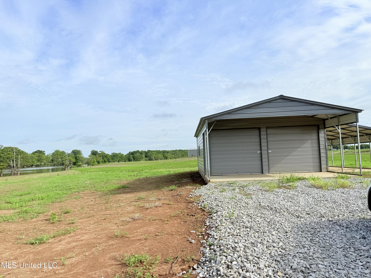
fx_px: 257
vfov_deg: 56.8
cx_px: 186
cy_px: 139
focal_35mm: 24
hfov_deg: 71.6
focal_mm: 6.76
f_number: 1.78
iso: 80
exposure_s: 1/6711
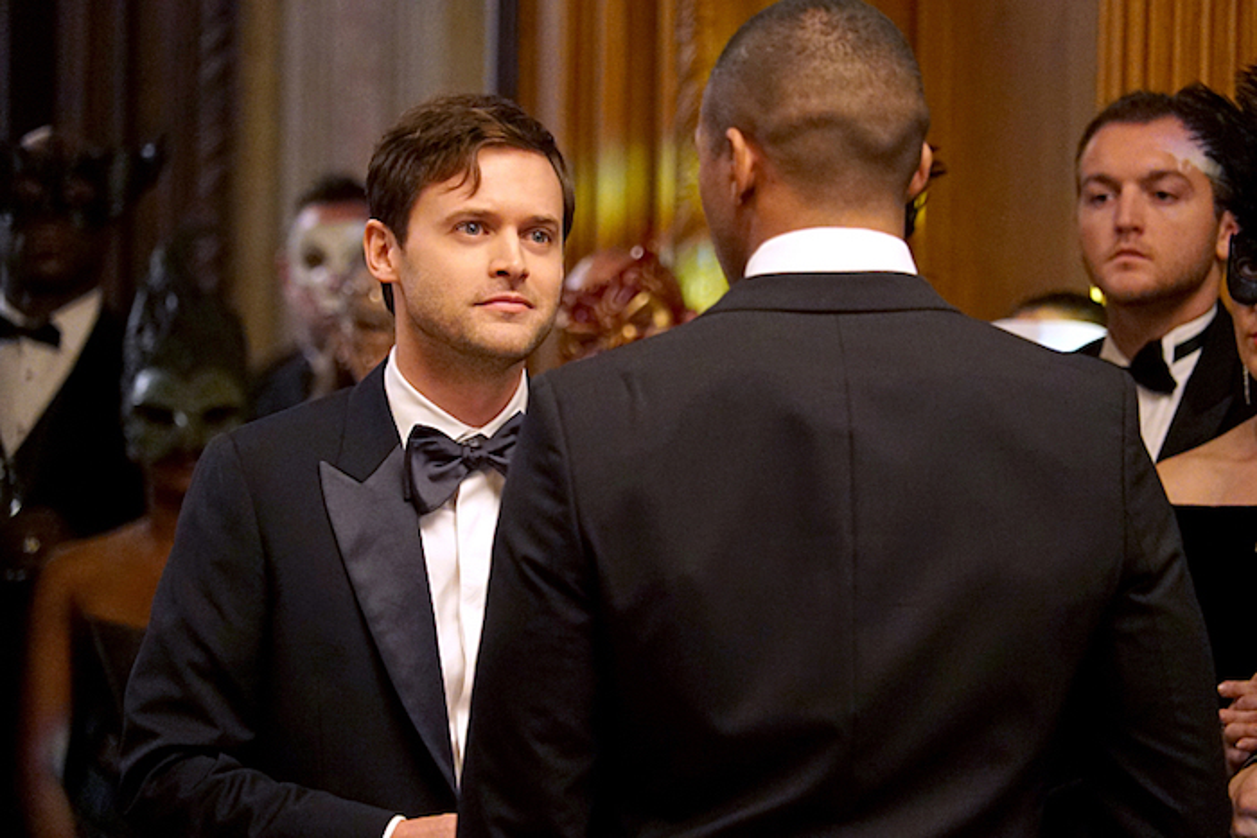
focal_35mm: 240
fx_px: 8381
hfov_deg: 8.6
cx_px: 628
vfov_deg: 5.7
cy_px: 419
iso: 12800
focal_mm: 240
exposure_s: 1/80
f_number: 6.3
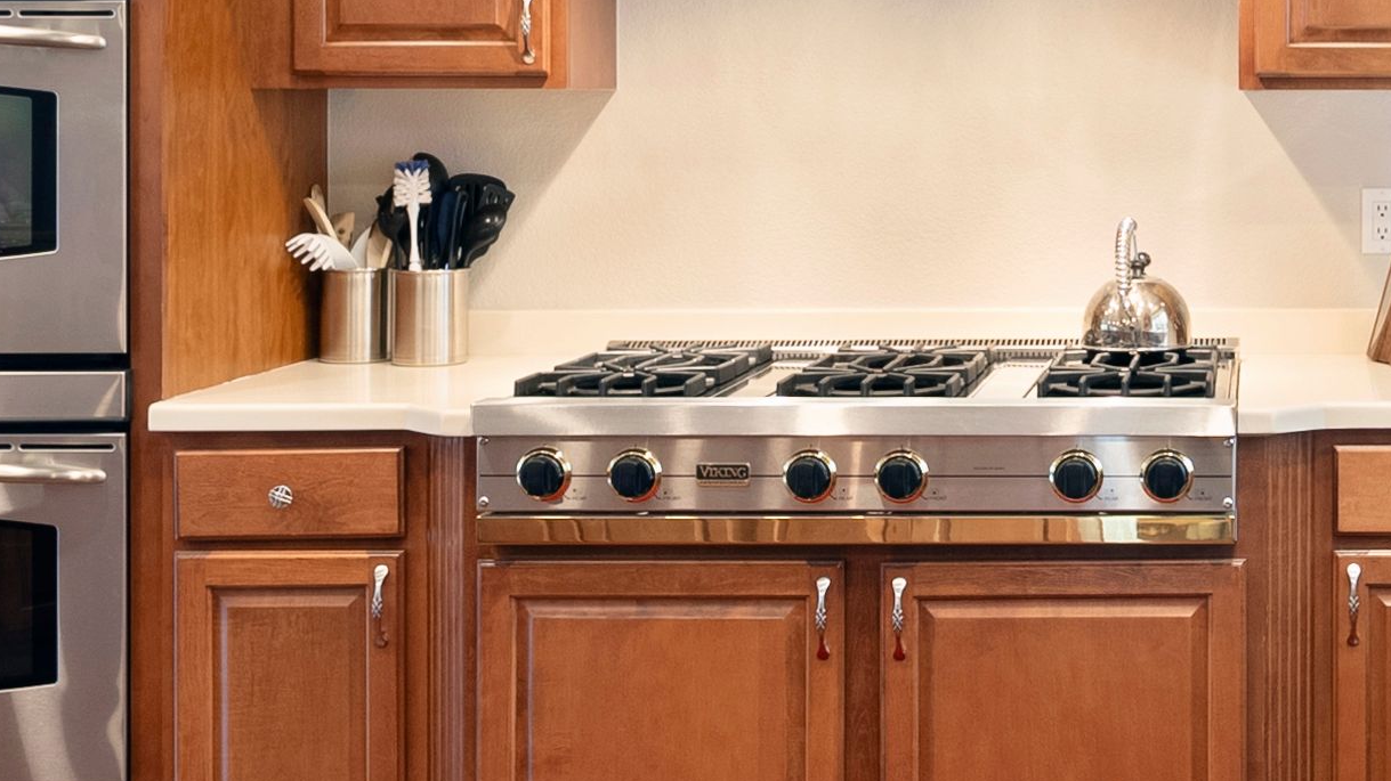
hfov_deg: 32.0
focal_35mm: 62
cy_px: 148
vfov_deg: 19.2
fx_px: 2286
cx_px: 1277
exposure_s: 1/2
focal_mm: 17
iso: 500
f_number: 9
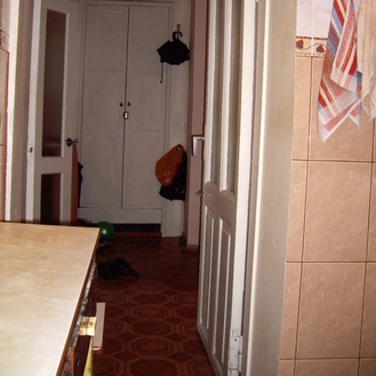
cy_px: 138
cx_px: 191
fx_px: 565
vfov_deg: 36.6
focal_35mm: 46
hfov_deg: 36.8
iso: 200
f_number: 2.7
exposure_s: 1/40
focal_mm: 6.2
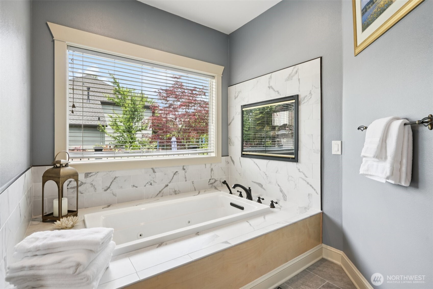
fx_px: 204
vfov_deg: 70.4
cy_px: 144
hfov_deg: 93.3
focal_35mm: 17
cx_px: 216
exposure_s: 1/80
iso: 400
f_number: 8
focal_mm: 17
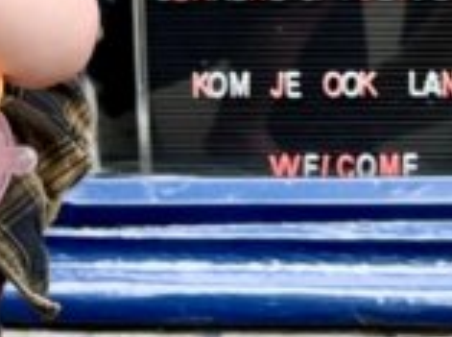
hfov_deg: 11.2
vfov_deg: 8.3
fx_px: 2215
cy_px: -346
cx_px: 651
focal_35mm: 170
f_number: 1.5
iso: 40
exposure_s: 1/121
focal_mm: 5.7
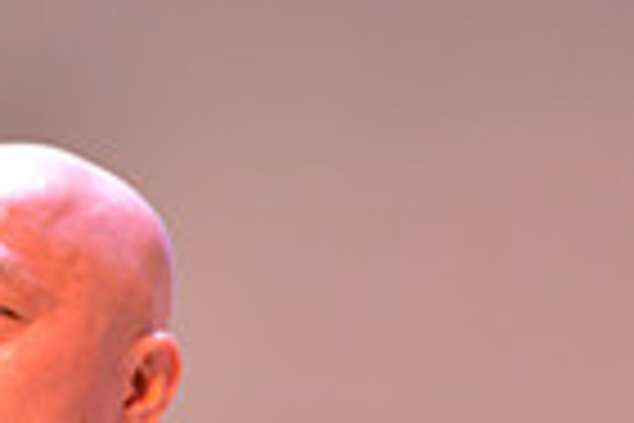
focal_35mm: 852
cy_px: 819
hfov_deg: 2.4
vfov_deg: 1.6
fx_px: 15003
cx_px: 63
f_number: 2.8
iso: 1600
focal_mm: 200
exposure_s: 1/200
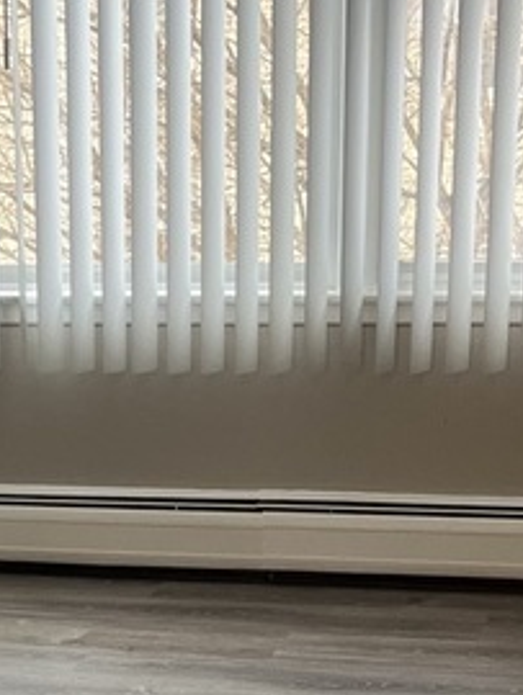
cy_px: 746
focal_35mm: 104
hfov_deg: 14.1
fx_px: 2092
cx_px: 8
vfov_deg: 18.2
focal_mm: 5.1
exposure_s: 1/120
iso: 100
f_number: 1.6
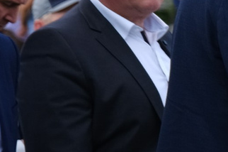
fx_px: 3777
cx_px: -617
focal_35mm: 597
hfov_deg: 3.3
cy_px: 250
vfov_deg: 2.3
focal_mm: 50
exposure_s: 1/450
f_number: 2.8
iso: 80
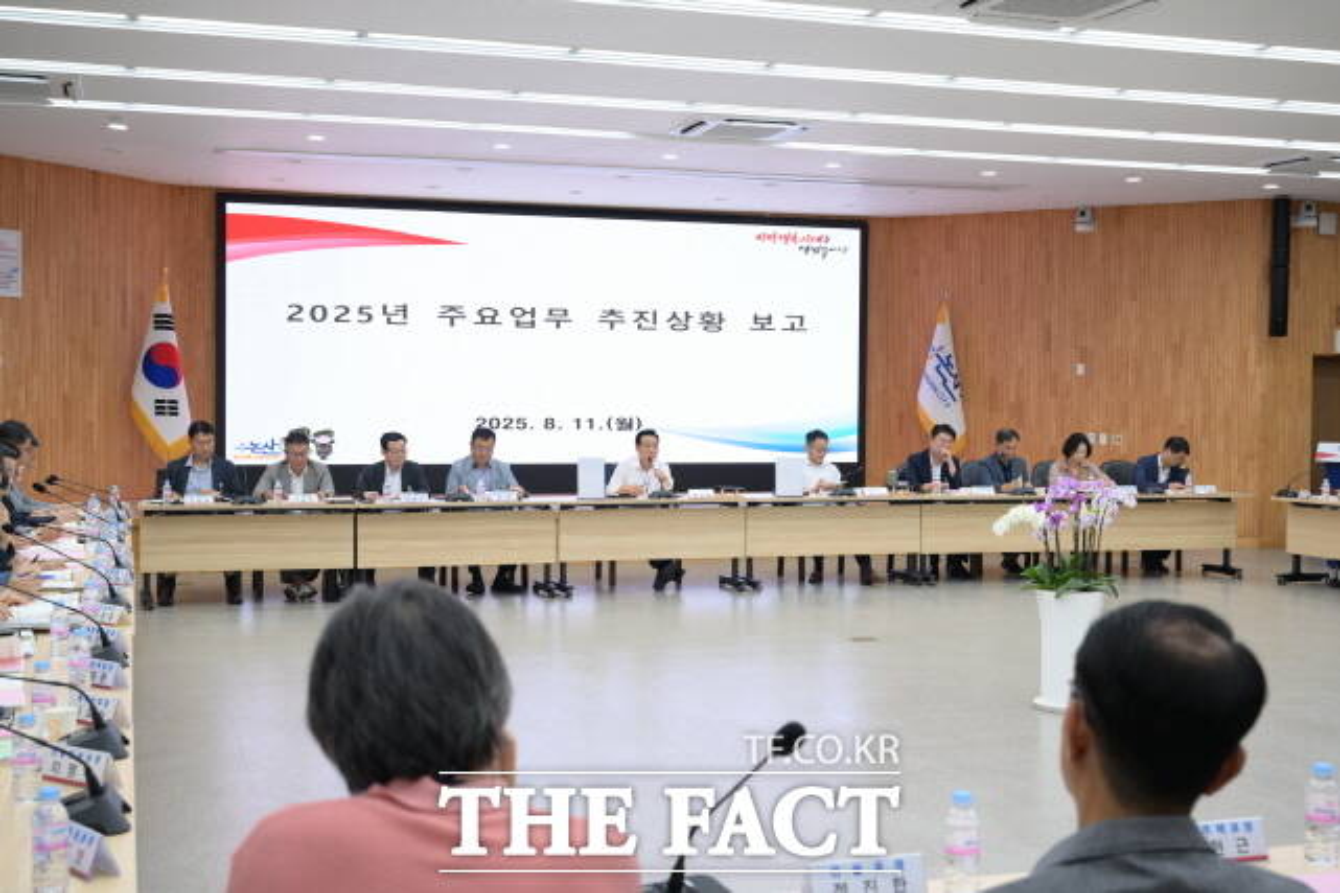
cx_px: 670
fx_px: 1600
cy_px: 446
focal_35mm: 43
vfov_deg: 31.2
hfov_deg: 45.4
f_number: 5.6
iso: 1000
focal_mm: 43
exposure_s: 1/160
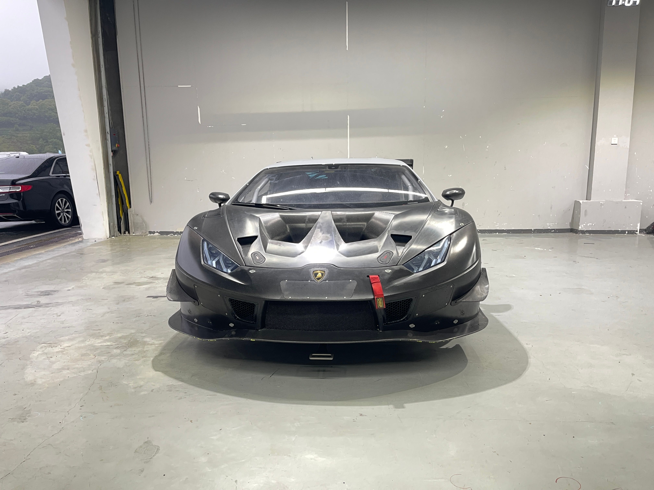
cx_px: 327
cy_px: 245
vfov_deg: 54.9
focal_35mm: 25
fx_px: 472
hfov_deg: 69.4
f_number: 1.6
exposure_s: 1/50
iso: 250
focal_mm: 5.1
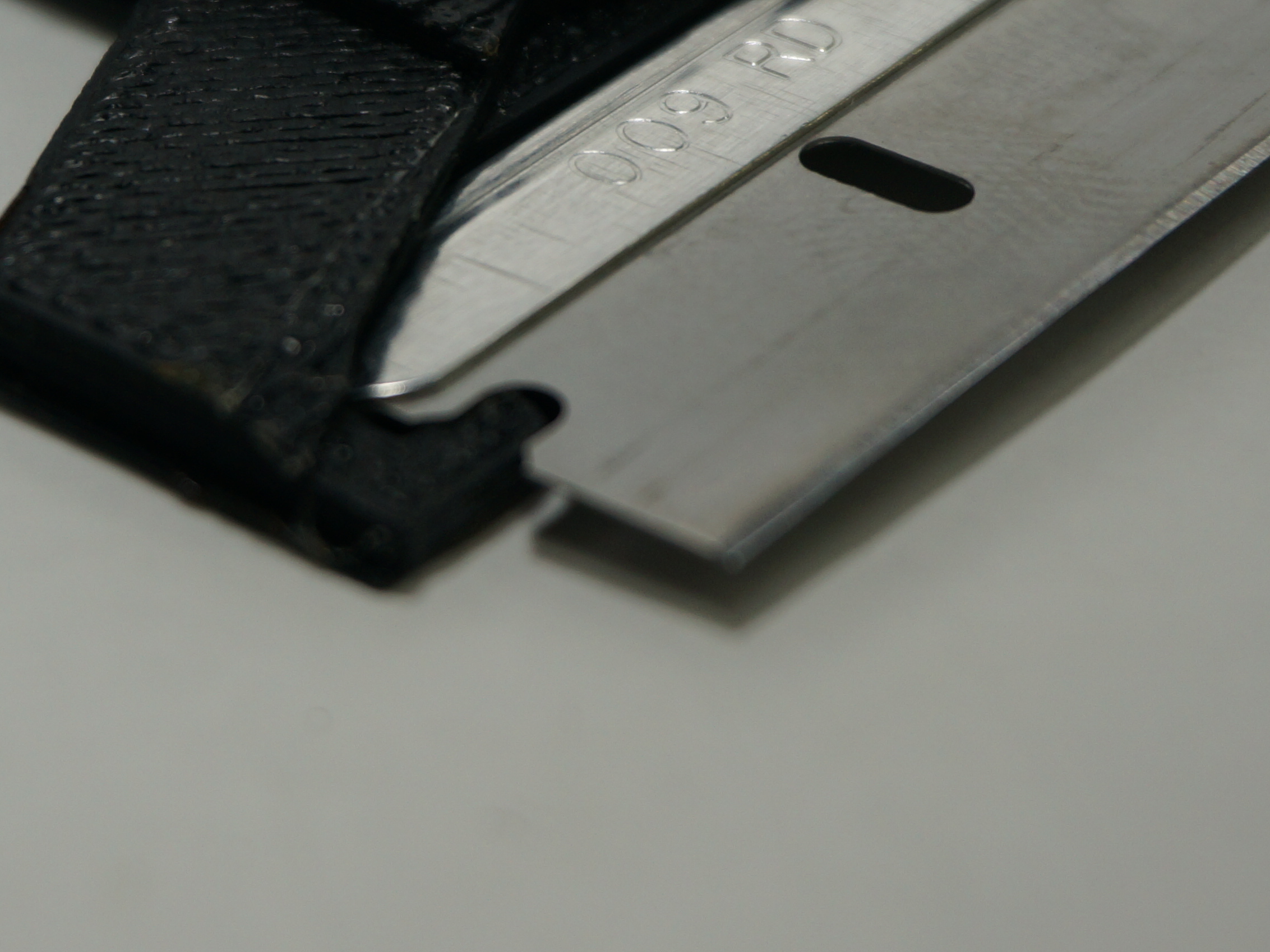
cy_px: 235
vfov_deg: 11.8
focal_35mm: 125
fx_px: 4586
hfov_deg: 15.8
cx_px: 529
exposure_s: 1/80
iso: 250
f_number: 5.6
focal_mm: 40
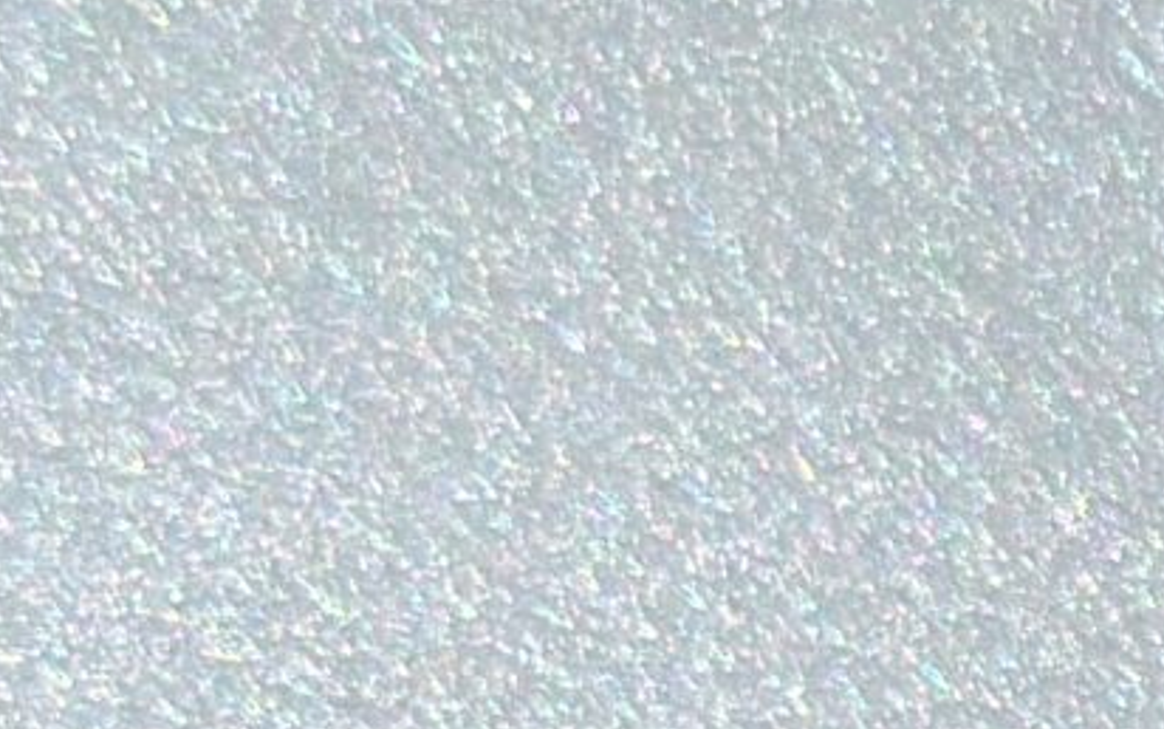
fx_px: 10030
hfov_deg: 6.3
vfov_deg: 4.0
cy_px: 2506
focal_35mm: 316
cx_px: 3063
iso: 64
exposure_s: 1/18868
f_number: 1.78
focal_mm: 6.86
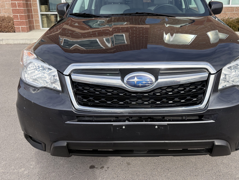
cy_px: 70
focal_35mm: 32
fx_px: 221
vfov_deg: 43.9
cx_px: 136
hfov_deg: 56.6
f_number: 1.6
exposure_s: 1/1626
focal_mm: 5.96
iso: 50
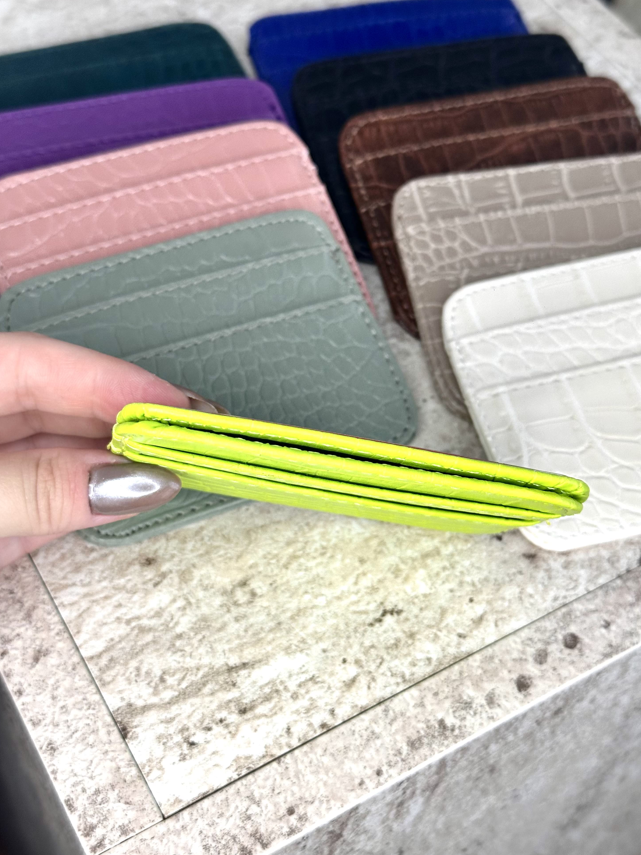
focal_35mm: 50
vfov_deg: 38.2
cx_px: 327
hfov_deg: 29.1
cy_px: 422
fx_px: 1235
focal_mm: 6.86
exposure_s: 1/100
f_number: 1.78
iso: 100
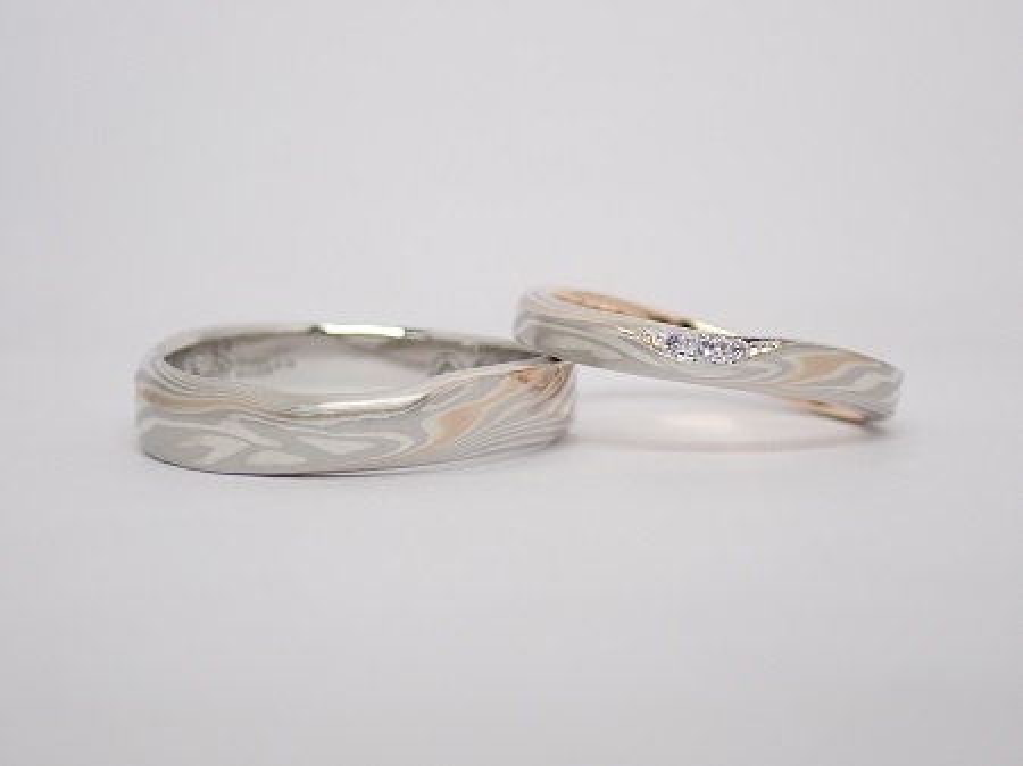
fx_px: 2274
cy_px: 383
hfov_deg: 25.3
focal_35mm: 77
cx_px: 512
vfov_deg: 19.1
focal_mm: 13.65
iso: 200
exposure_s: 1/160
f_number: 4.1
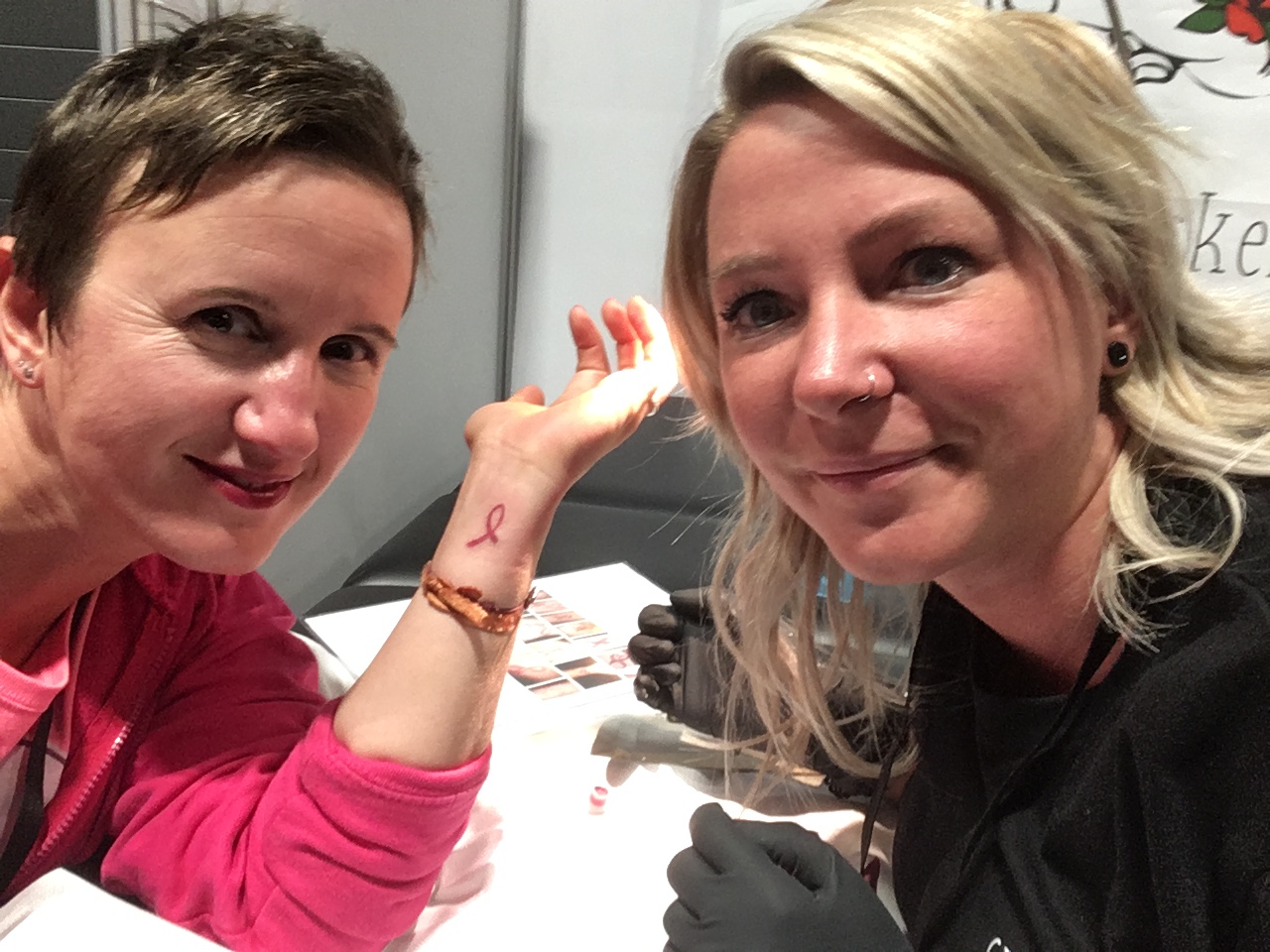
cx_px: 635
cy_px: 476
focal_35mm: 31
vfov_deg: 45.4
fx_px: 1137
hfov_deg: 58.4
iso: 125
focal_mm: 2.15
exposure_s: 1/33
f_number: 2.4
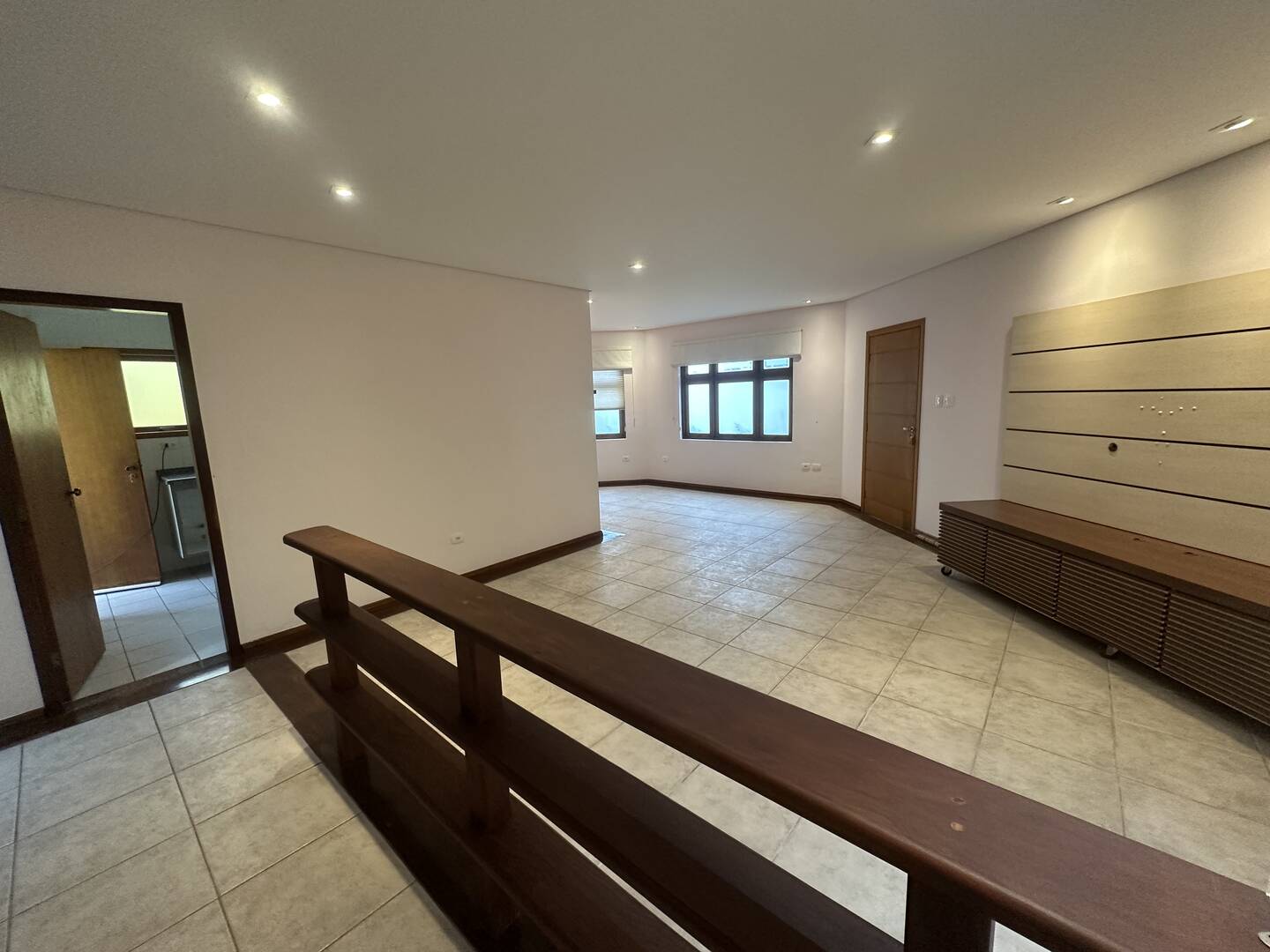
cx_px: 635
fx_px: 514
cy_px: 476
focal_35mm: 14
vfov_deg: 85.7
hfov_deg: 102.1
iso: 250
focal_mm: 2.22
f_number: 2.2
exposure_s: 1/120
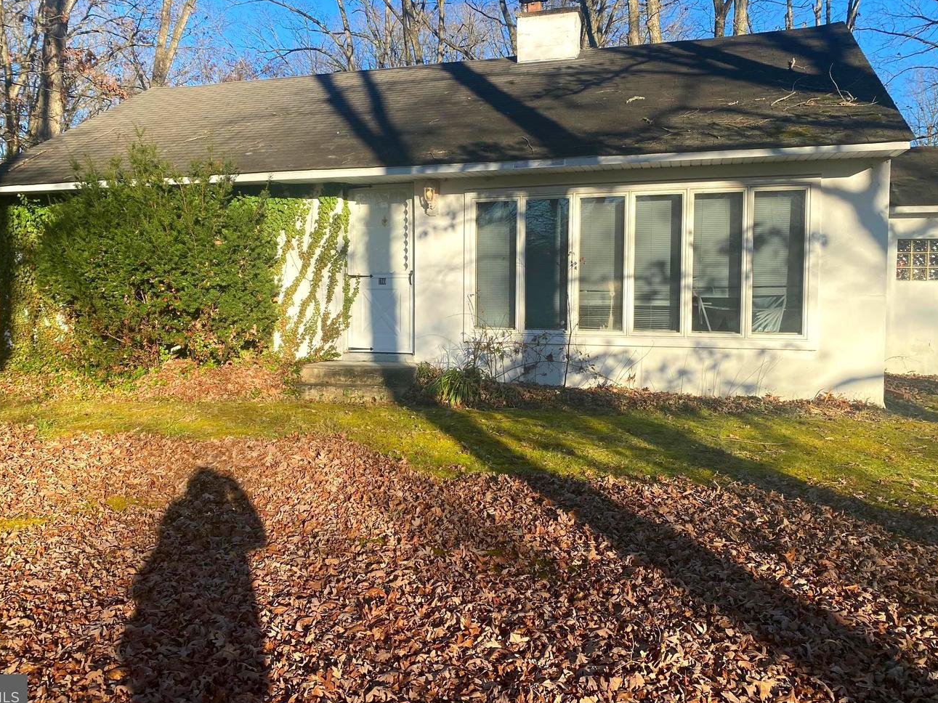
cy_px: 324
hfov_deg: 61.5
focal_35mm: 29
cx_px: 423
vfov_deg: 48.2
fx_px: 786
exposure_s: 1/1429
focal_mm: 4.25
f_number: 1.8
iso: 32
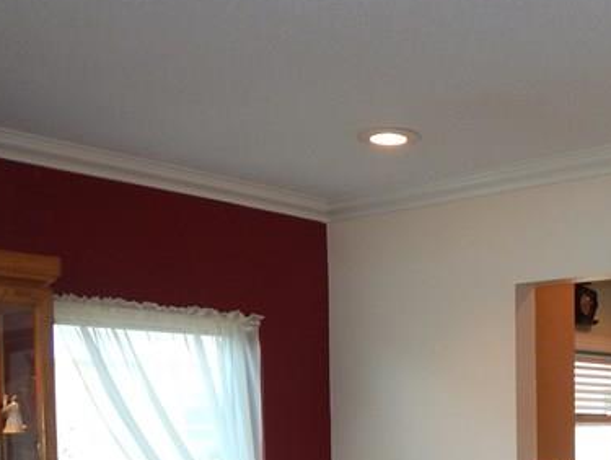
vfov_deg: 23.3
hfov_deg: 30.7
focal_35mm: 60
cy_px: 471
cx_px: 552
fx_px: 1060
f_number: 3
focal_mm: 4
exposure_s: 1/30
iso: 125
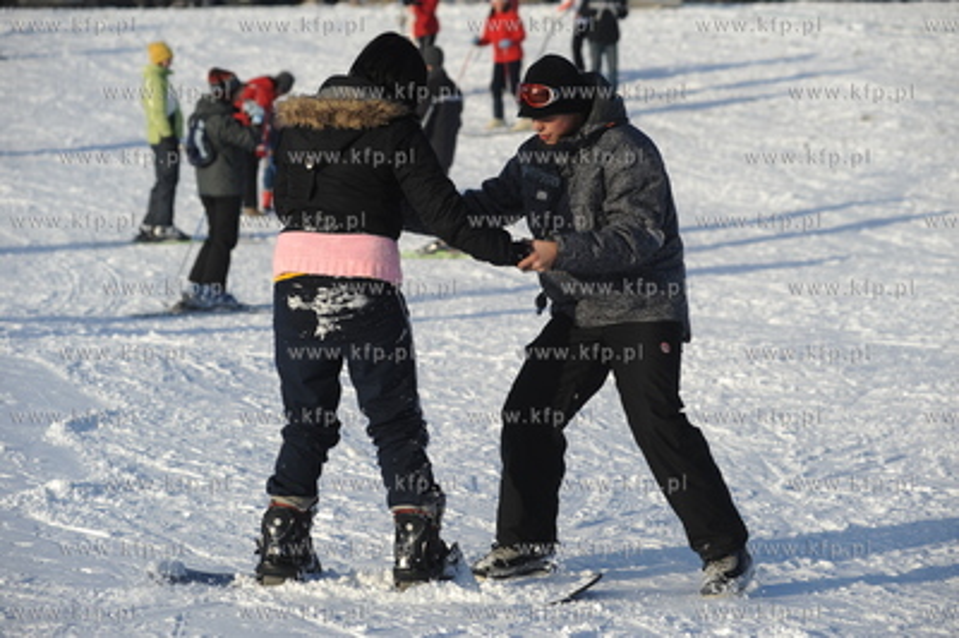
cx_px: 480
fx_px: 3194
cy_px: 319
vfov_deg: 11.4
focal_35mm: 120
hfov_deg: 17.1
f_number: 5
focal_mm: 120
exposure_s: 1/800
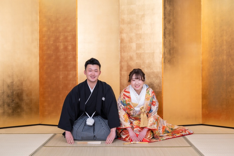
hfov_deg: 38.2
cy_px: 78
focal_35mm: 52
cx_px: 117
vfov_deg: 26.0
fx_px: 338
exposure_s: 1/125
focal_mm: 52
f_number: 5
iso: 640
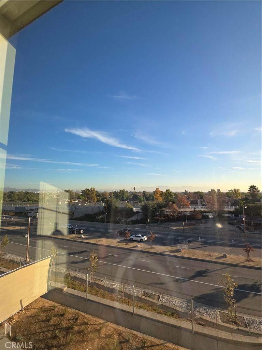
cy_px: 175
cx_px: 131
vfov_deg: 106.2
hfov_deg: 89.9
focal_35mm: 13
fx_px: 131
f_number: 1.9
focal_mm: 2.2
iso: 100
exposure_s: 1/2000
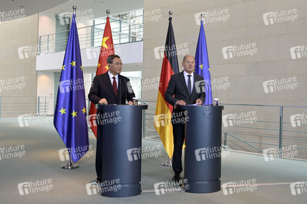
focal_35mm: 34
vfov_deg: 38.8
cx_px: 154
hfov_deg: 55.8
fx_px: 290
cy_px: 102
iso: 8000
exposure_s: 1/400
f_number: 6.3
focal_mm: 34
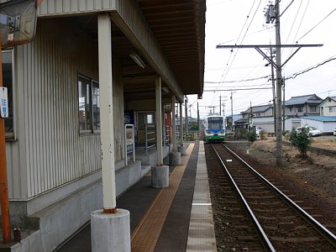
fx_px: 340
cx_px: 168
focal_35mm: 35
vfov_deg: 40.7
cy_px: 126
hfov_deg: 52.6
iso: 80
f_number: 5.6
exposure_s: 1/250
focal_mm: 7.4
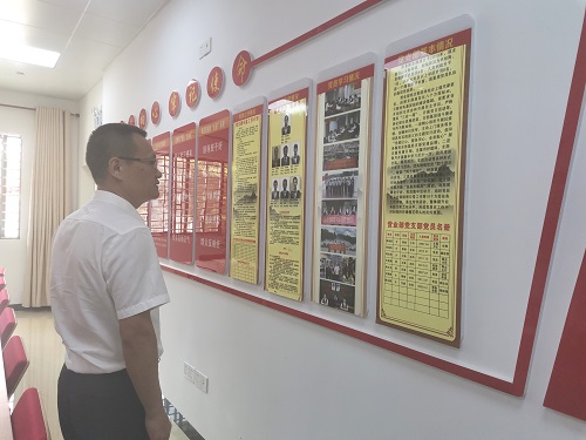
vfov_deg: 53.1
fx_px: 440
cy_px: 220
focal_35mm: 26
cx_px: 293
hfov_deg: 67.3
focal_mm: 4.75
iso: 80
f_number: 1.8
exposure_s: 1/100
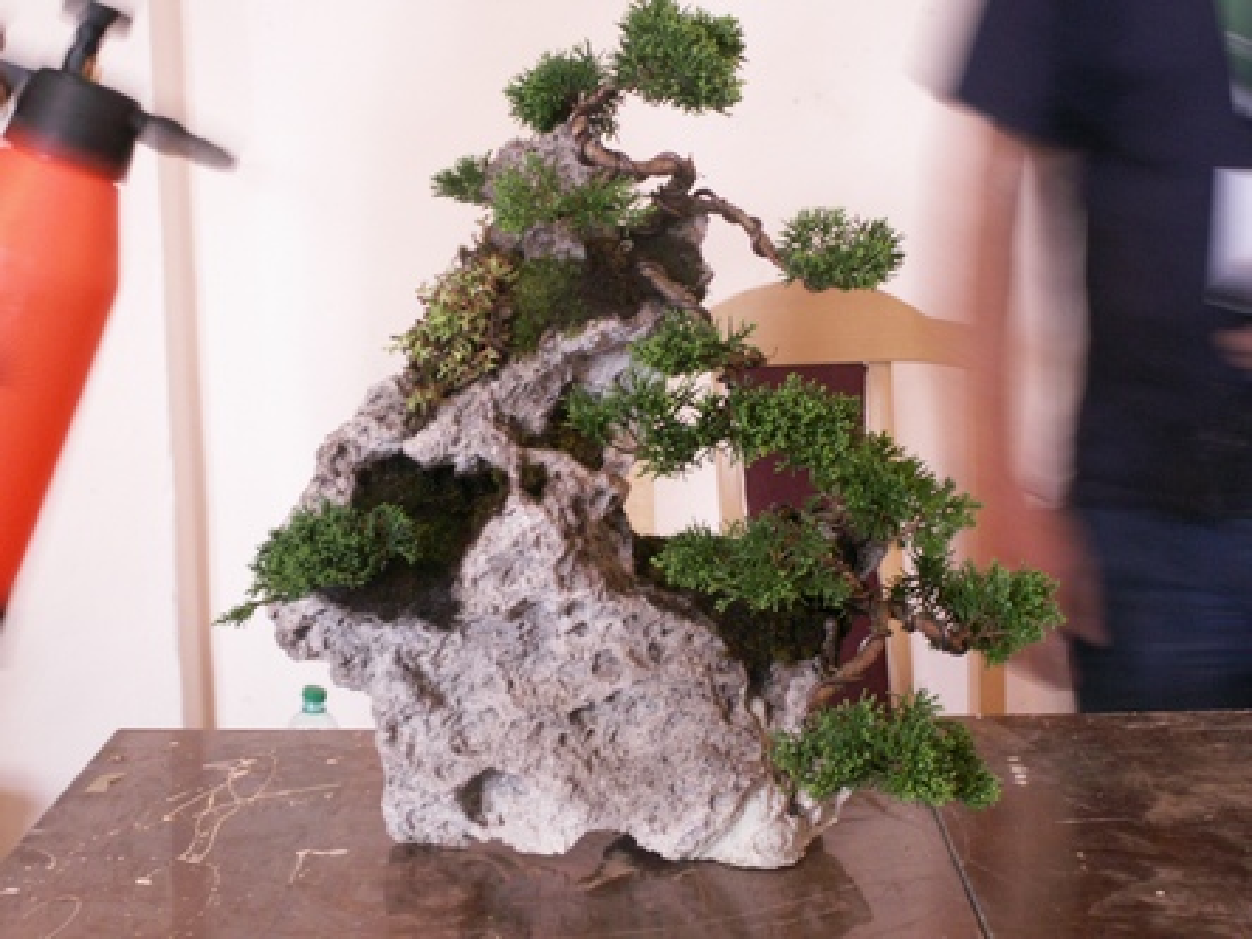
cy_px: 470
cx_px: 626
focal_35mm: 68
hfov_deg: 28.6
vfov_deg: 21.6
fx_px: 2459
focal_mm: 11.39
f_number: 3.2
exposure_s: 1/5
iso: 160
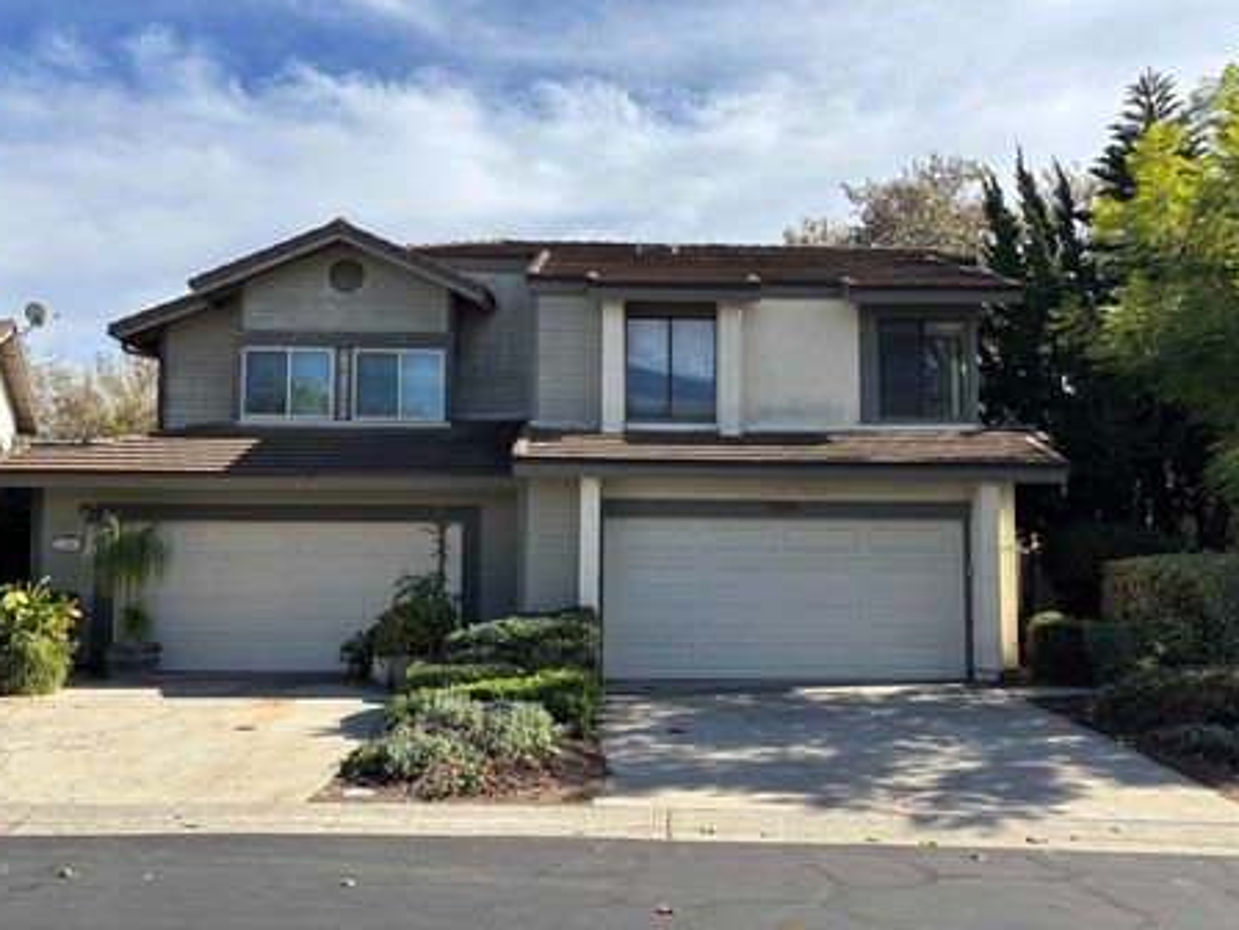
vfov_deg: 48.2
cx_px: 655
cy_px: 497
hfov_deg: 61.6
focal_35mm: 29
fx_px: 1038
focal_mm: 5.96
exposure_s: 1/2242
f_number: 1.6
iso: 50
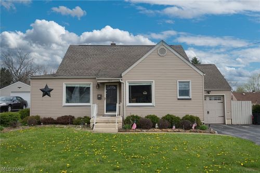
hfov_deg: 65.5
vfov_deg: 46.4
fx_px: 202
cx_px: 130
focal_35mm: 28
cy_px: 86
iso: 100
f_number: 6.3
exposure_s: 1/320
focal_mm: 28
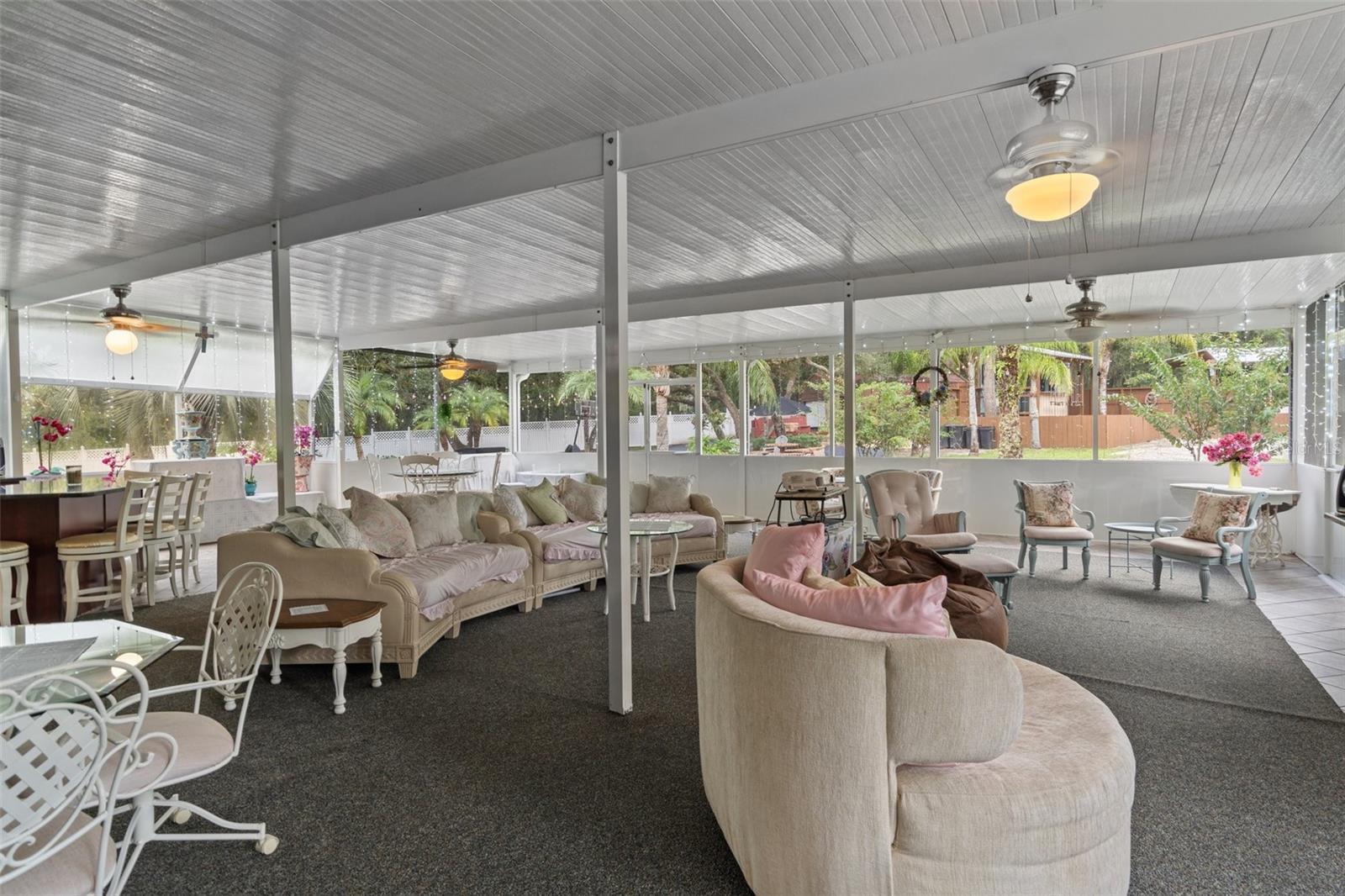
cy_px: 448
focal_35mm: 18
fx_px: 672
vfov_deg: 67.4
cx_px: 672
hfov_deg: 90.0
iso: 320
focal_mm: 18
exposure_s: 1/1.25
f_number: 8
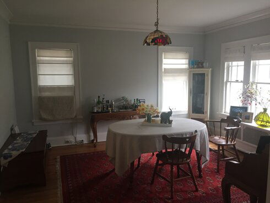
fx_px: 226
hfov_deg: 61.6
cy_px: 102
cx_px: 135
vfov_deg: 48.3
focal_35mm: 29
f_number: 2.2
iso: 80
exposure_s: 1/30
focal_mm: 4.15
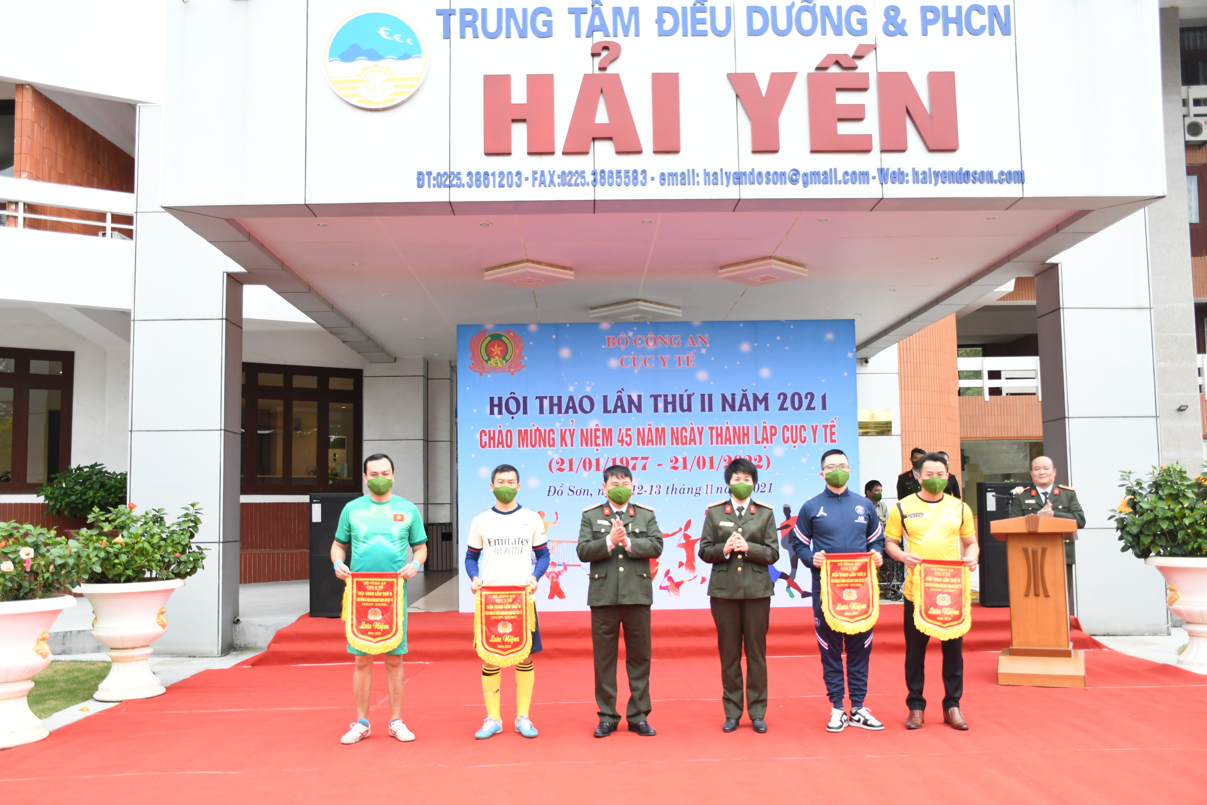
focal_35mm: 33
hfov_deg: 57.2
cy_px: 402
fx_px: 1106
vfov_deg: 40.0
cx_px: 604
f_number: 3.5
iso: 640
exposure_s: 1/200
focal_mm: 22
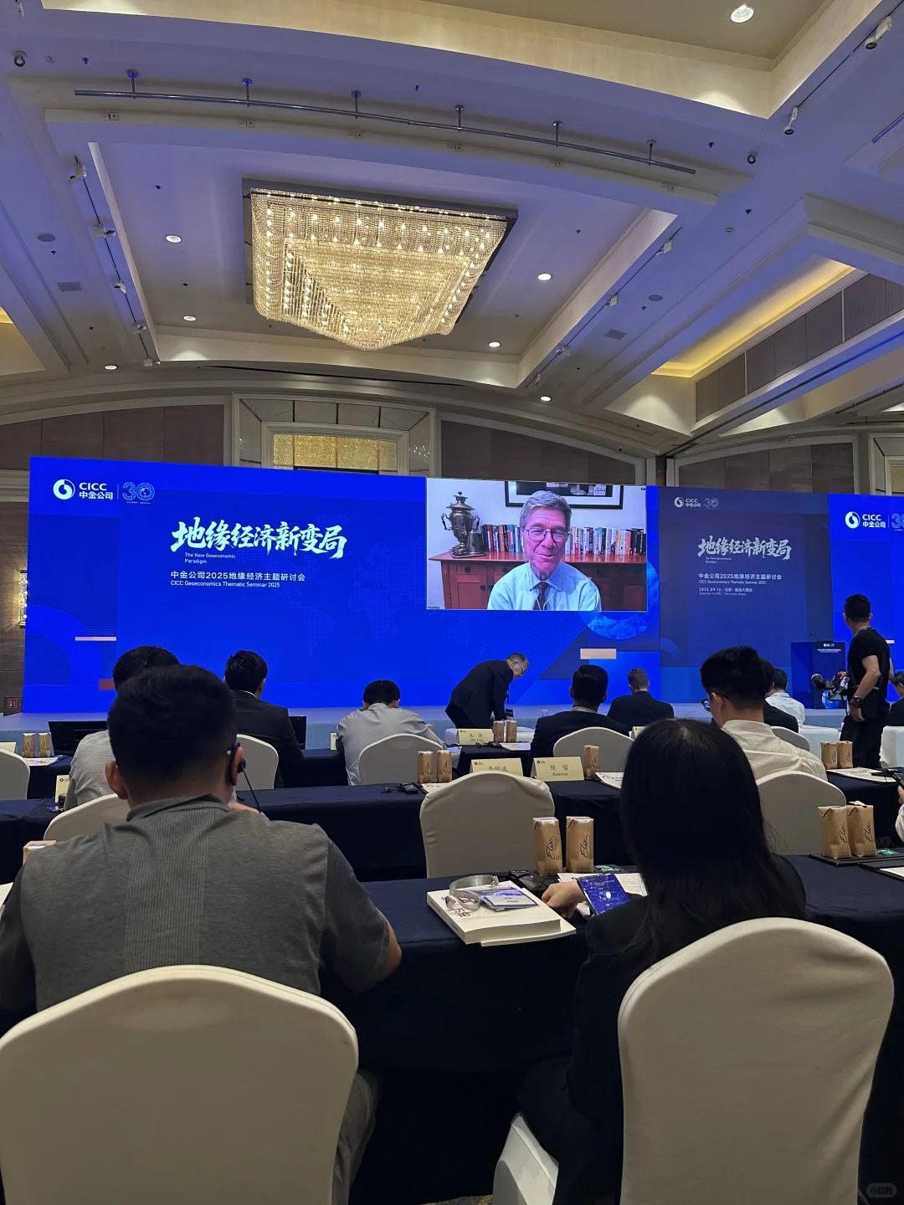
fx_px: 836
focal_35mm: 24
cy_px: 602
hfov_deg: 56.8
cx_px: 452
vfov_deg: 71.6
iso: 200
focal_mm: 6.86
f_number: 1.78
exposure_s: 1/100
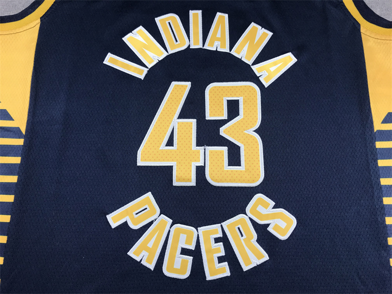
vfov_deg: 49.7
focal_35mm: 28
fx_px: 317
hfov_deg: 63.4
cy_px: 147
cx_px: 196
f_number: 1.8
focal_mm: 3.99
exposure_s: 1/100
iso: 32
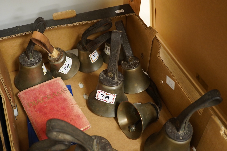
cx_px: 114
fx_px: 284
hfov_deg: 43.6
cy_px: 76
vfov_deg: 29.9
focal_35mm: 45
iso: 2500
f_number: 3.5
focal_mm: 30
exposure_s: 1/60
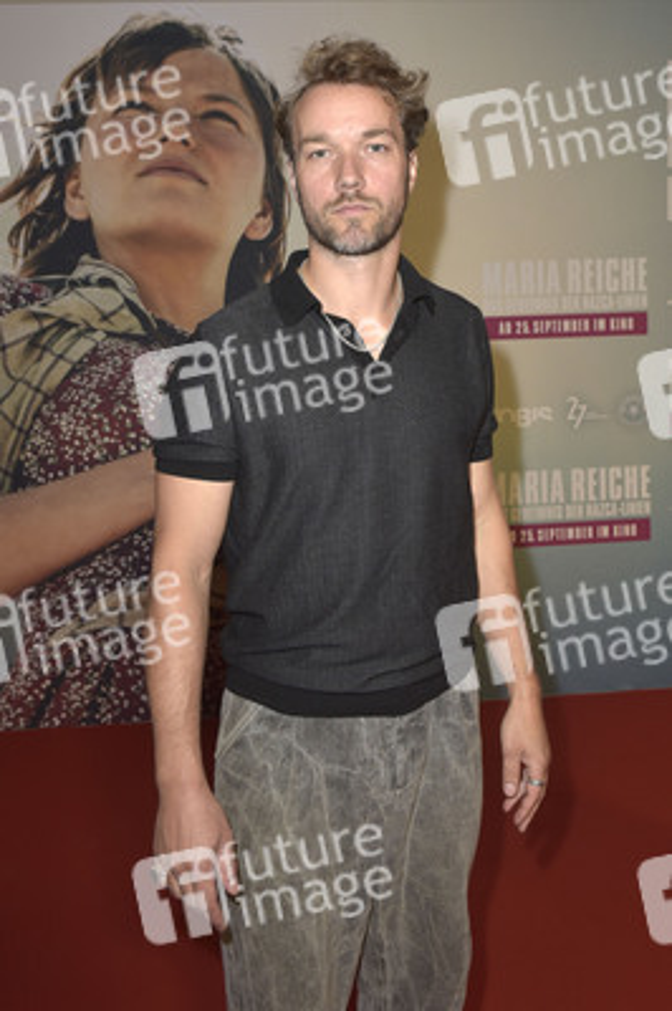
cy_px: 506
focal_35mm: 29
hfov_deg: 44.9
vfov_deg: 63.7
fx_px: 813
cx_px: 336
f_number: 5.6
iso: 800
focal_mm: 29
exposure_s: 1/200
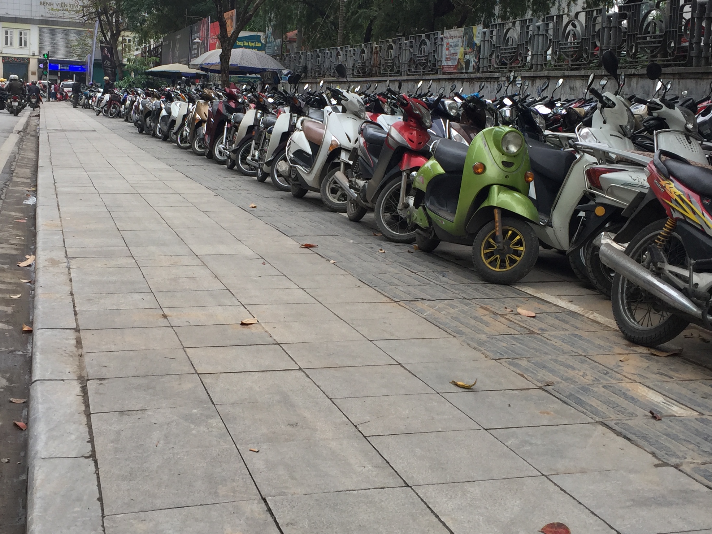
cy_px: 218
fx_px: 987
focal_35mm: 48
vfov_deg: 30.2
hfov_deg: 39.6
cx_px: 322
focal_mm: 4.15
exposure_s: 1/638
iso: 32
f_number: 2.2
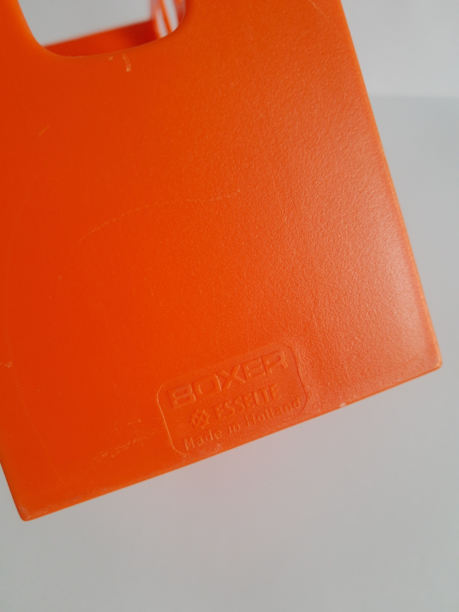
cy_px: 306
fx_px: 460
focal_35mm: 26
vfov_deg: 67.3
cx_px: 230
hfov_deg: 53.1
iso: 149
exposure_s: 1/50
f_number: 1.8
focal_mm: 3.95
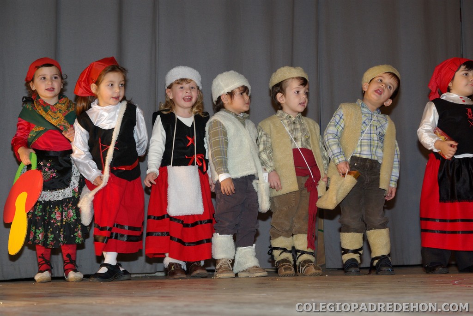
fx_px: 986
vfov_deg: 18.2
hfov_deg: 27.0
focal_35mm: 75
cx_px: 236
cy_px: 158
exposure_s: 1/60
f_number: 5.6
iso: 400
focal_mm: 50
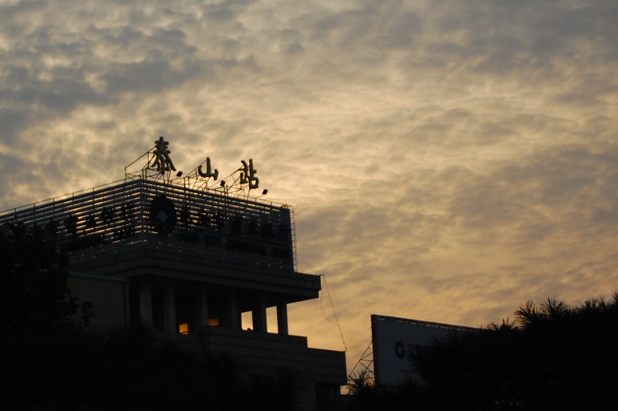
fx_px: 2088
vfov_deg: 11.2
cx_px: 197
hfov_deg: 16.8
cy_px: 206
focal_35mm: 122
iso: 400
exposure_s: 1/2500
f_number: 5.6
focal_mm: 55
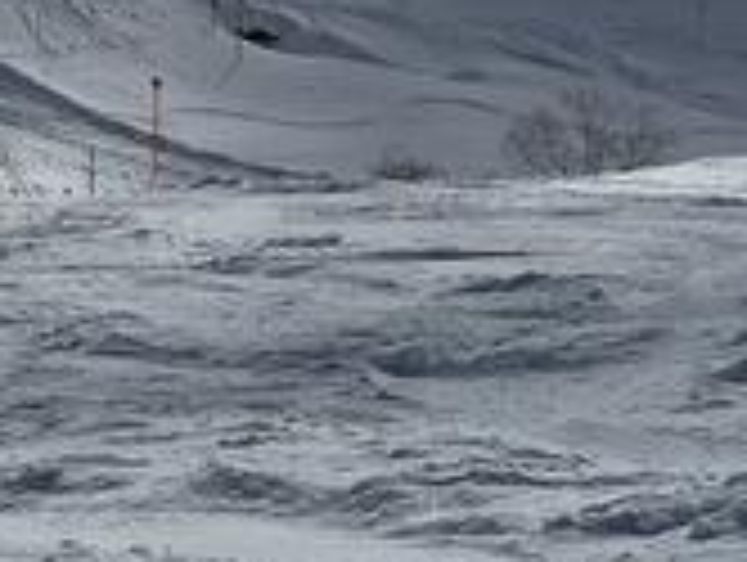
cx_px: -104
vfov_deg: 9.0
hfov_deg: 12.0
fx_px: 3479
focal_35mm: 161
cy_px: -330
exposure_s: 1/25000
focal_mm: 4.2
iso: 32
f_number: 1.6
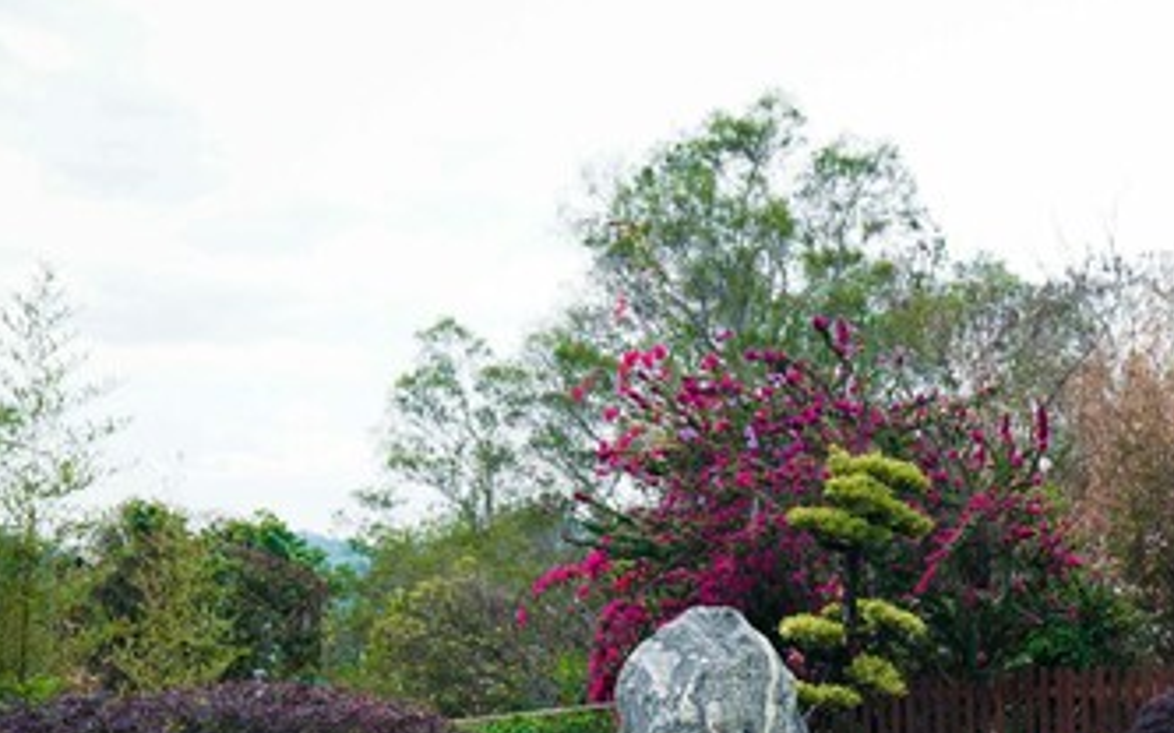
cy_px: 821
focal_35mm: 78
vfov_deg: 16.2
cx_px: 1488
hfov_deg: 23.6
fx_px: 2495
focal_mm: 30
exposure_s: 1/200
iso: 100
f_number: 3.5
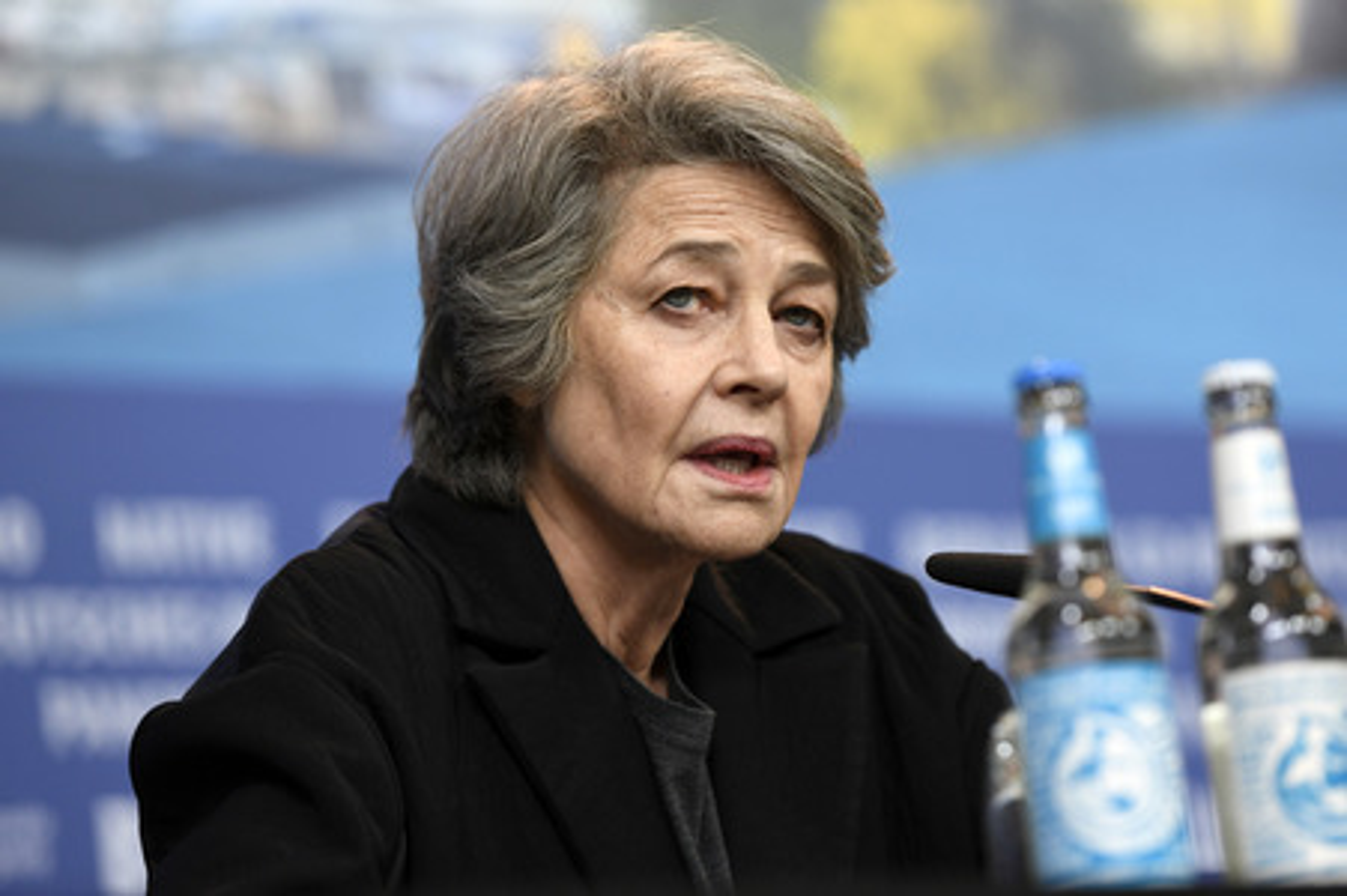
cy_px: 448
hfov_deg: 12.8
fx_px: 5982
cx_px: 674
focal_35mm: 160
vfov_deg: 8.6
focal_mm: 160
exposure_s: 1/320
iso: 1250
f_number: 3.5
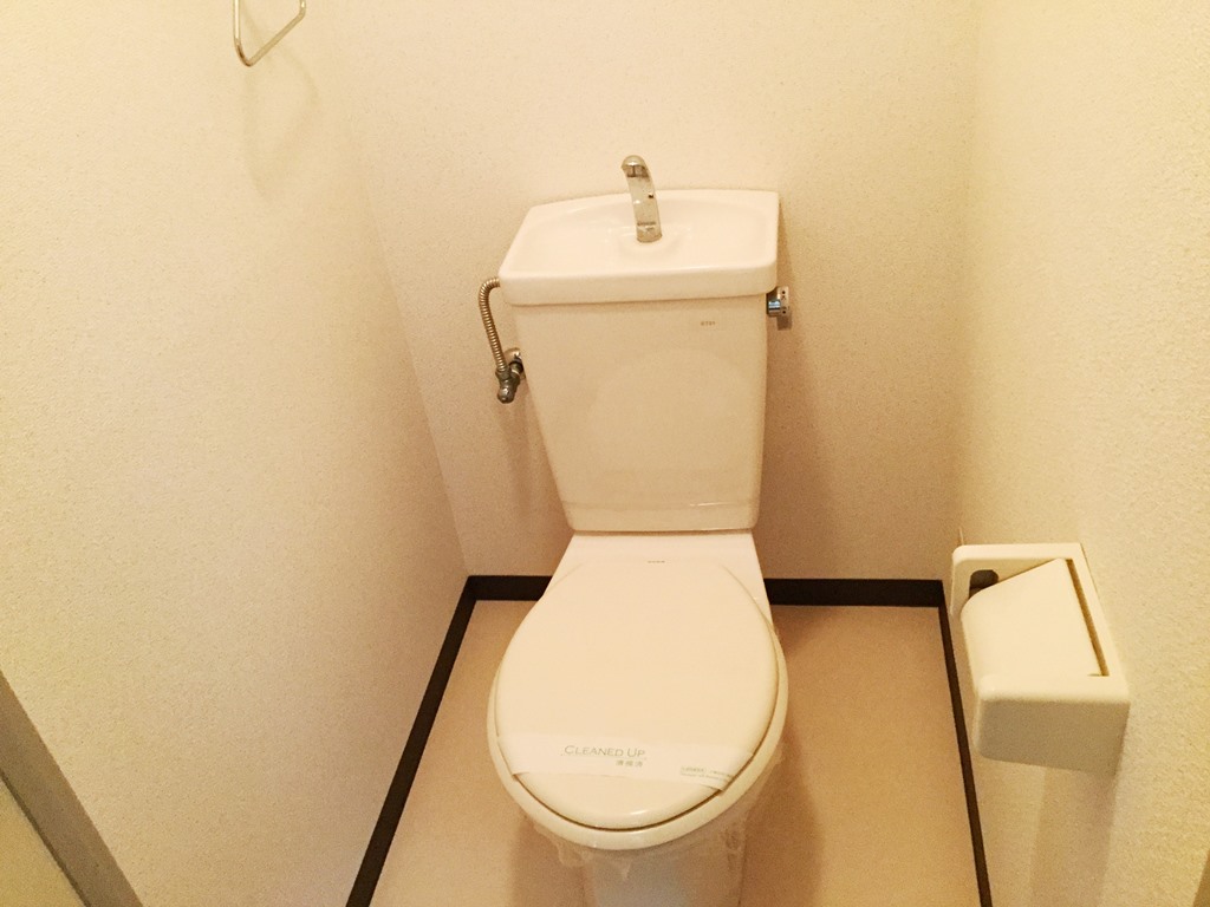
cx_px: 605
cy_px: 454
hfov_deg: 58.4
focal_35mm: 31
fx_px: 1084
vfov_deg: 45.4
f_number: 2.4
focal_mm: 3.3
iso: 200
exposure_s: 1/30
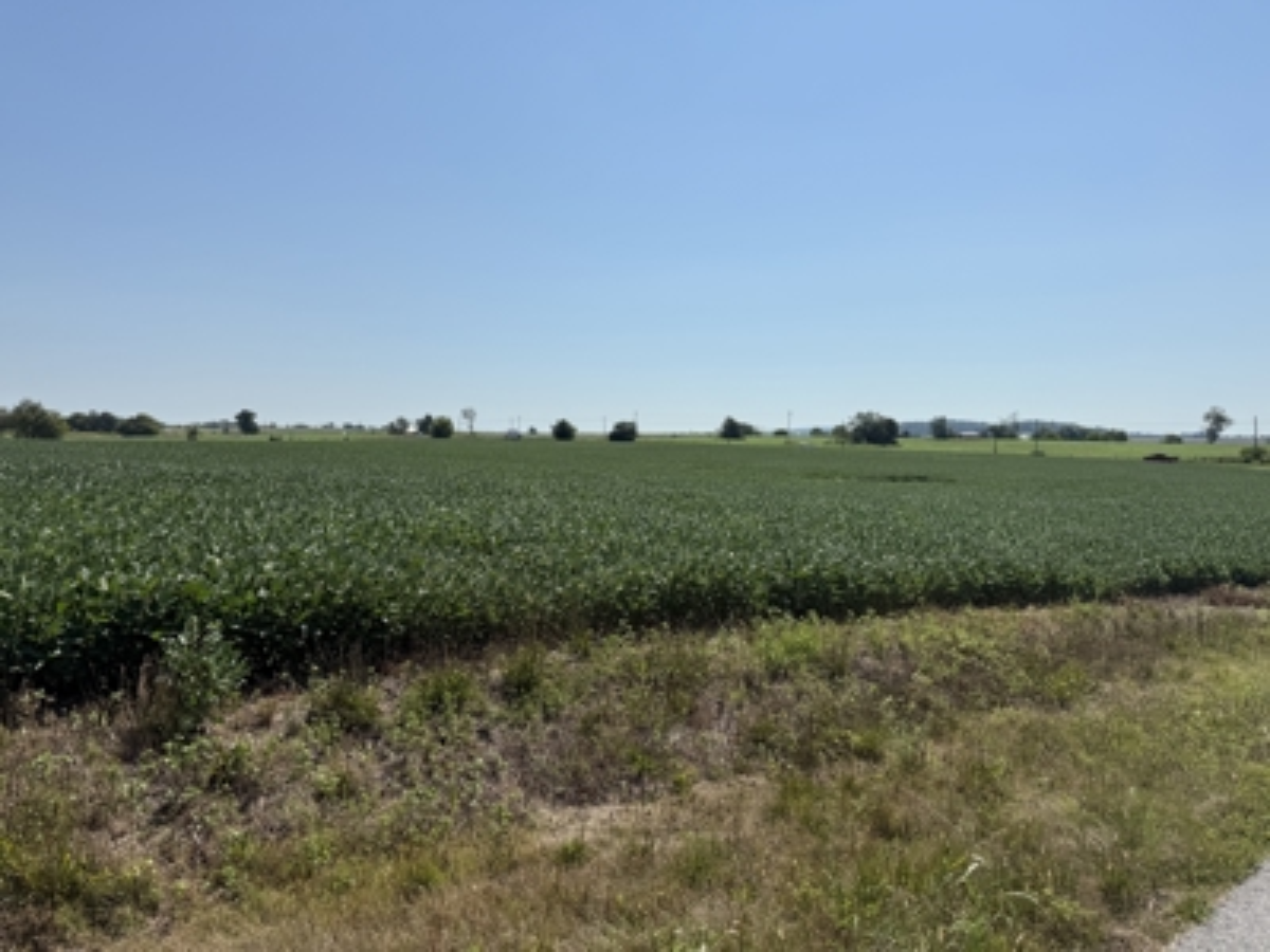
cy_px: 476
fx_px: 881
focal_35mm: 24
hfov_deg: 71.6
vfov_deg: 56.8
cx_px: 635
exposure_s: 1/9091
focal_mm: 6.76
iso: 80
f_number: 1.78
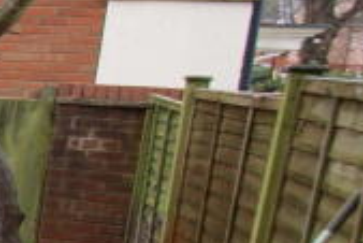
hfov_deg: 13.2
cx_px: -599
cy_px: 373
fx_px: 918
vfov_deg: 14.0
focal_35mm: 91
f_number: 5
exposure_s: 1/40
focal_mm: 10
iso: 100
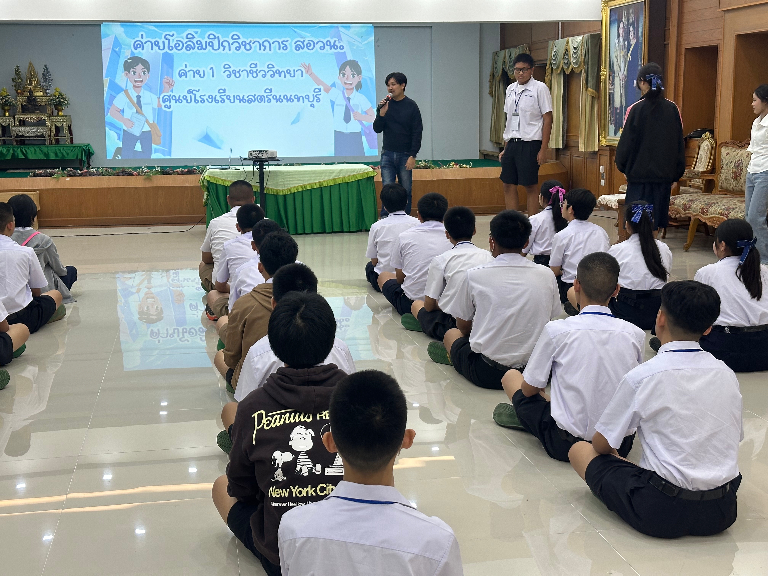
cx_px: 384
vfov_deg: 30.3
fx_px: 1065
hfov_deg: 39.7
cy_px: 288
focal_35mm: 48
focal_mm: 6.86
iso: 100
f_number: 1.78
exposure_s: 1/50
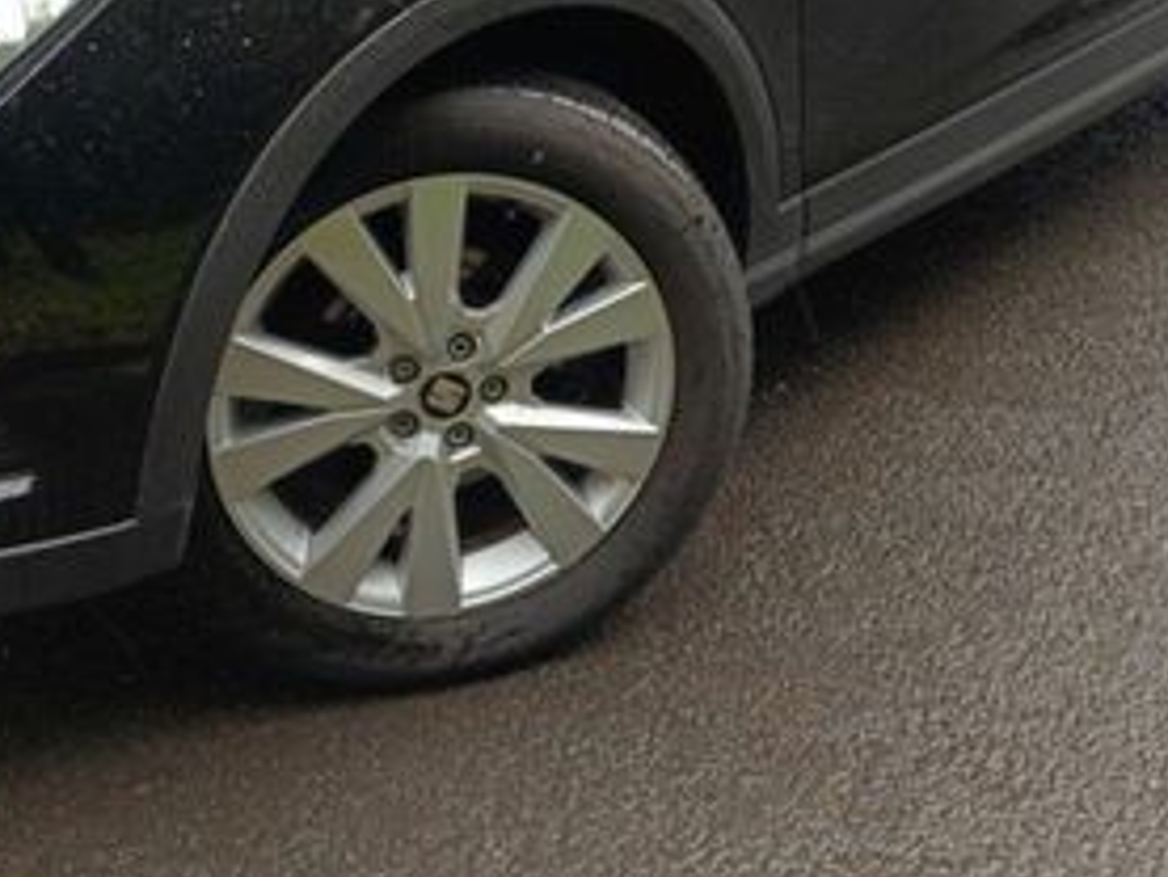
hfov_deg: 36.8
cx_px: 531
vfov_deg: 26.1
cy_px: -67
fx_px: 1755
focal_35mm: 52
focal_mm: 5.59
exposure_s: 1/102
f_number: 1.88
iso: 61
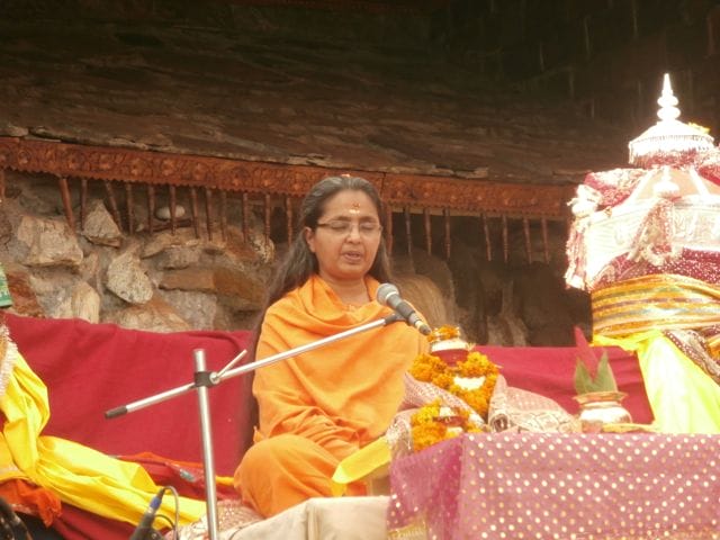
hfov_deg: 8.2
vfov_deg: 6.2
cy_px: 270
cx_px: 360
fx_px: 4992
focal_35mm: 240
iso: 200
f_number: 5.8
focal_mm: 42
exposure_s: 1/60
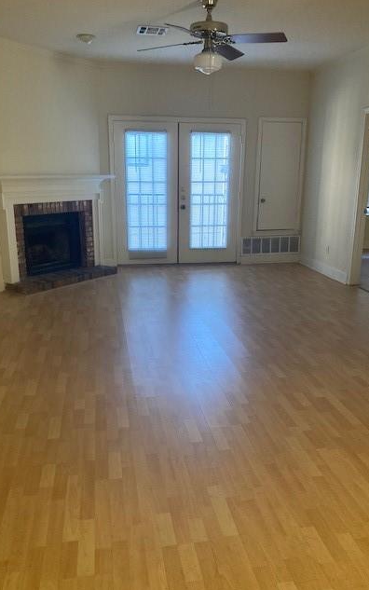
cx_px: 182
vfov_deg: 62.9
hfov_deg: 41.9
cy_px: 296
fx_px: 482
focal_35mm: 30
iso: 250
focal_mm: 3.99
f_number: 1.8
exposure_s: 1/40
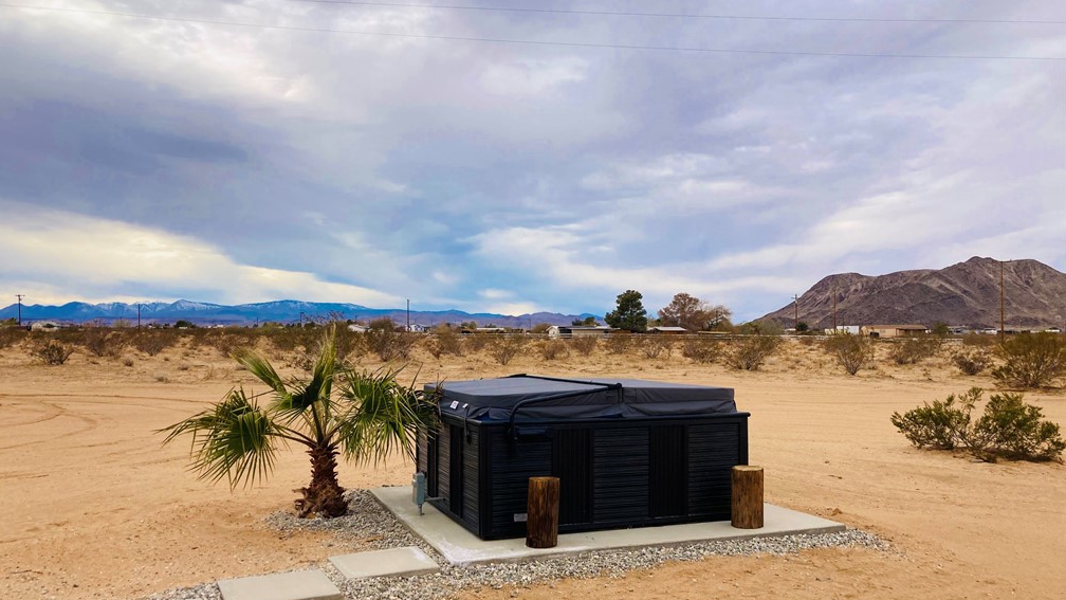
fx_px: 876
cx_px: 527
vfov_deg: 37.6
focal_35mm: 31
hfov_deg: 62.6
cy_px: 370
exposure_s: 1/1429
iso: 20
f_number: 1.8
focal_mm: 3.99
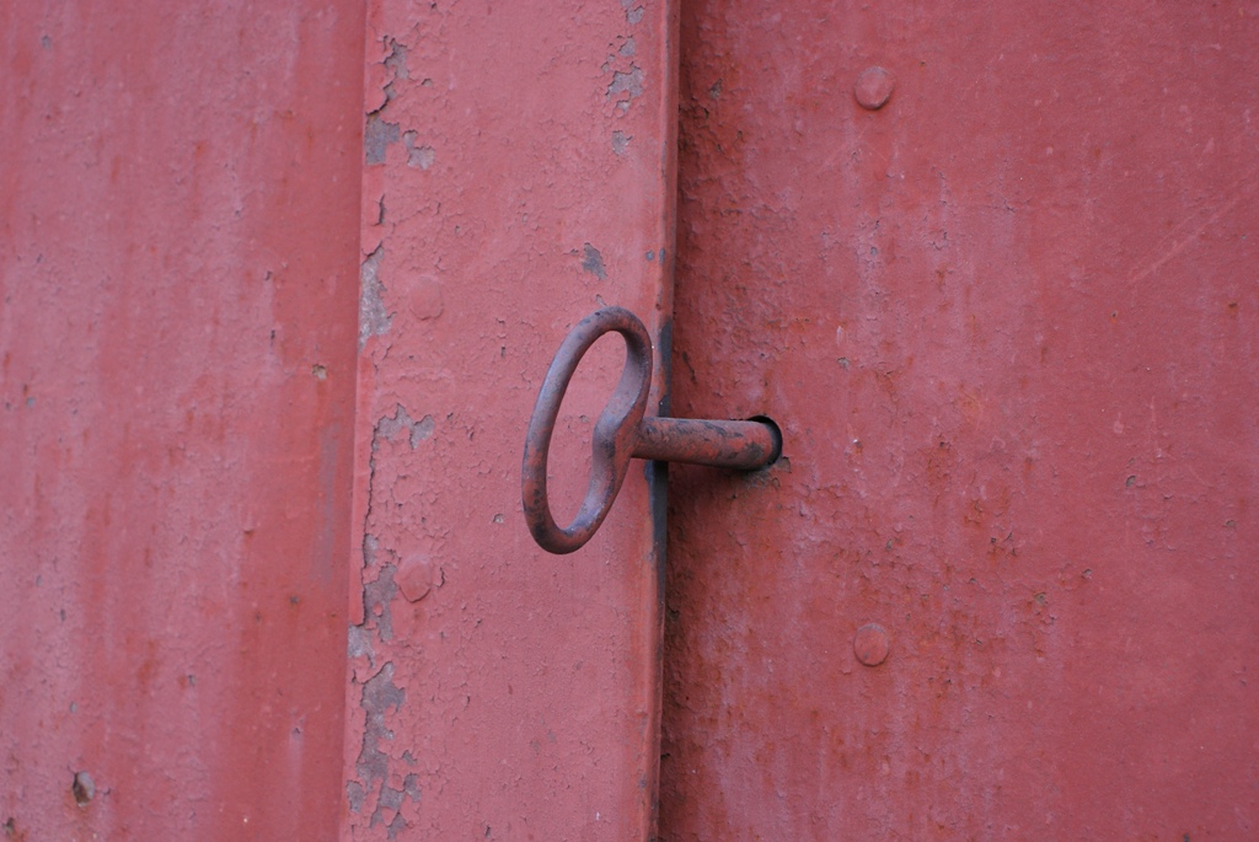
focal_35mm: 52
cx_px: 630
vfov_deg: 25.8
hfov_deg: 37.8
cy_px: 421
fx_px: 1838
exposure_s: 1/25
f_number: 10
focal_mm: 35
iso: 200
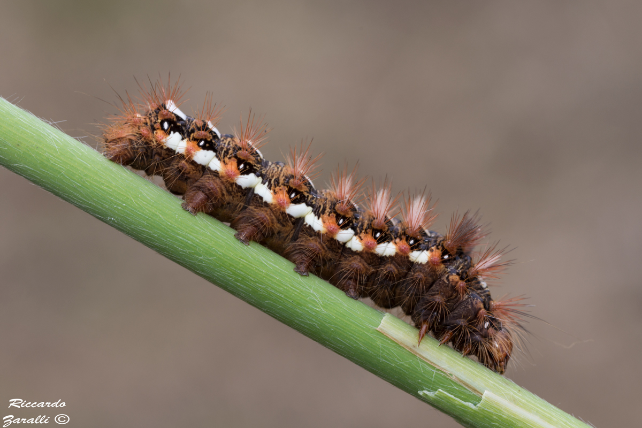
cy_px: 214
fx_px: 2407
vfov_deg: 10.2
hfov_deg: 15.2
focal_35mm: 135
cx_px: 321
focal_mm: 90
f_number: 16
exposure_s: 1/5
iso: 100
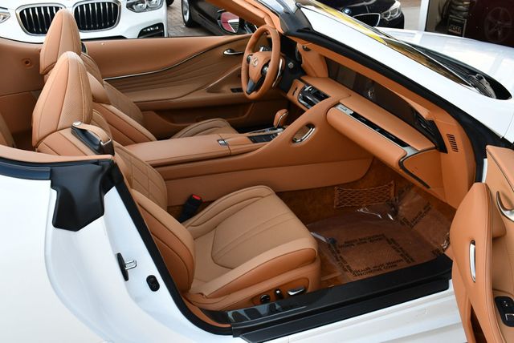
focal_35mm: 36
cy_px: 172
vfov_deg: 36.9
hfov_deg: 53.1
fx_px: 514
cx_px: 257
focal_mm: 18
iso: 400
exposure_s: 1/250
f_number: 5
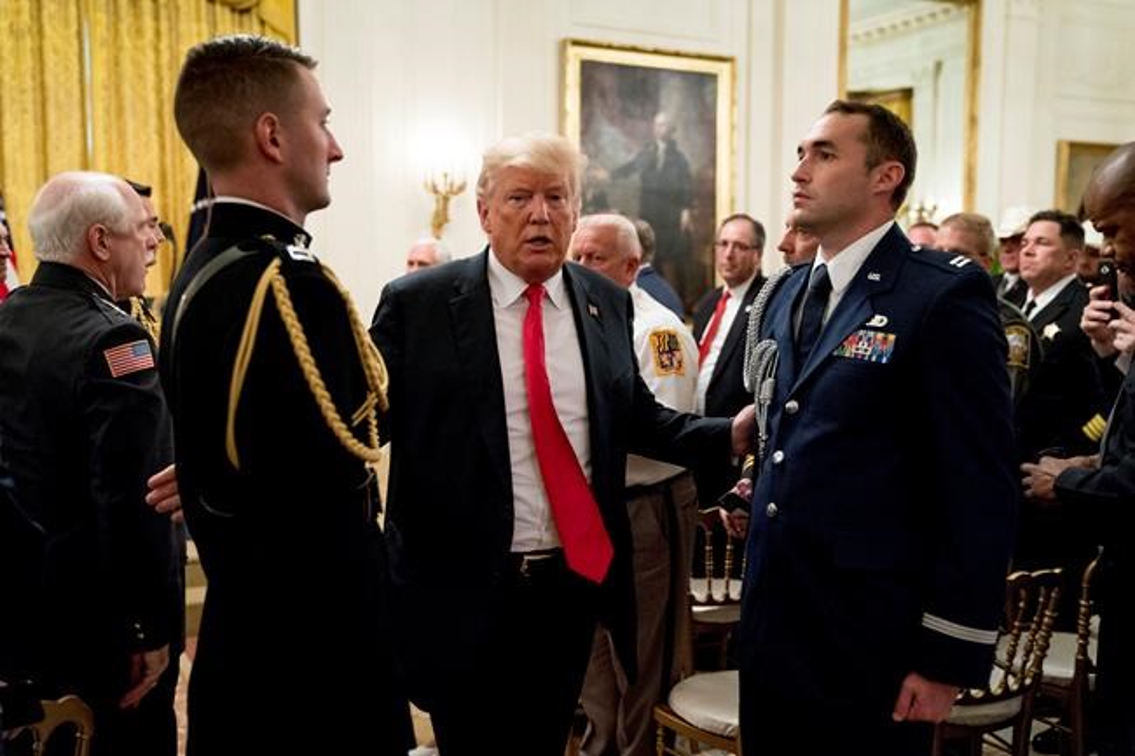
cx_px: 568
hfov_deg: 53.1
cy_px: 378
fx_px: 1135
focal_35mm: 36
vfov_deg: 36.9
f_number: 2.8
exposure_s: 1/200
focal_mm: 36
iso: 6400
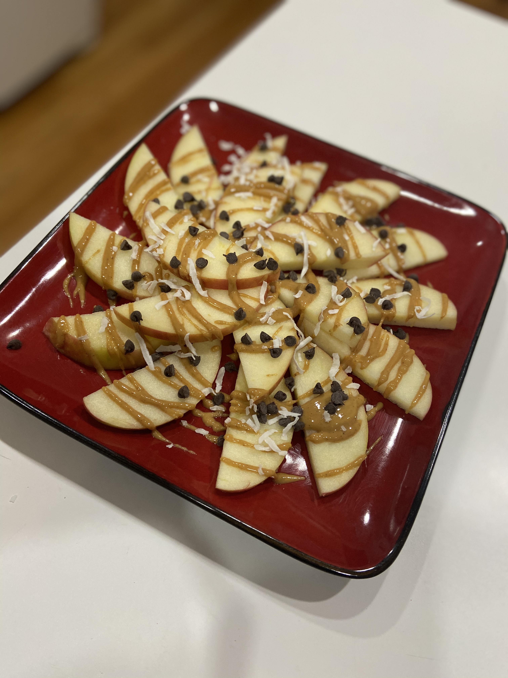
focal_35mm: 26
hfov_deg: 53.1
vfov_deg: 67.3
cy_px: 339
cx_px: 254
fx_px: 509
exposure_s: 1/60
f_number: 1.8
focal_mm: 4.25
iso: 250
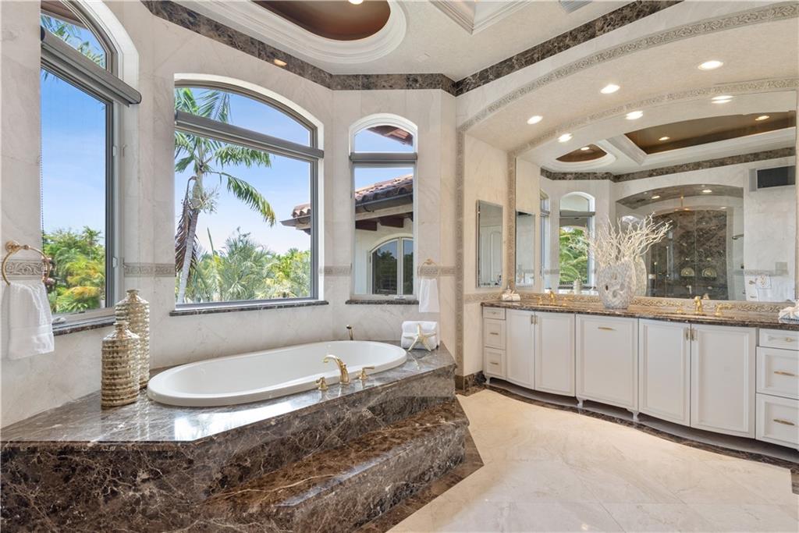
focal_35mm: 16
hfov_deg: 96.7
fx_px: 355
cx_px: 400
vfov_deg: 73.8
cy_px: 266
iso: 250
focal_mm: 16
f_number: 8
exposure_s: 1/13
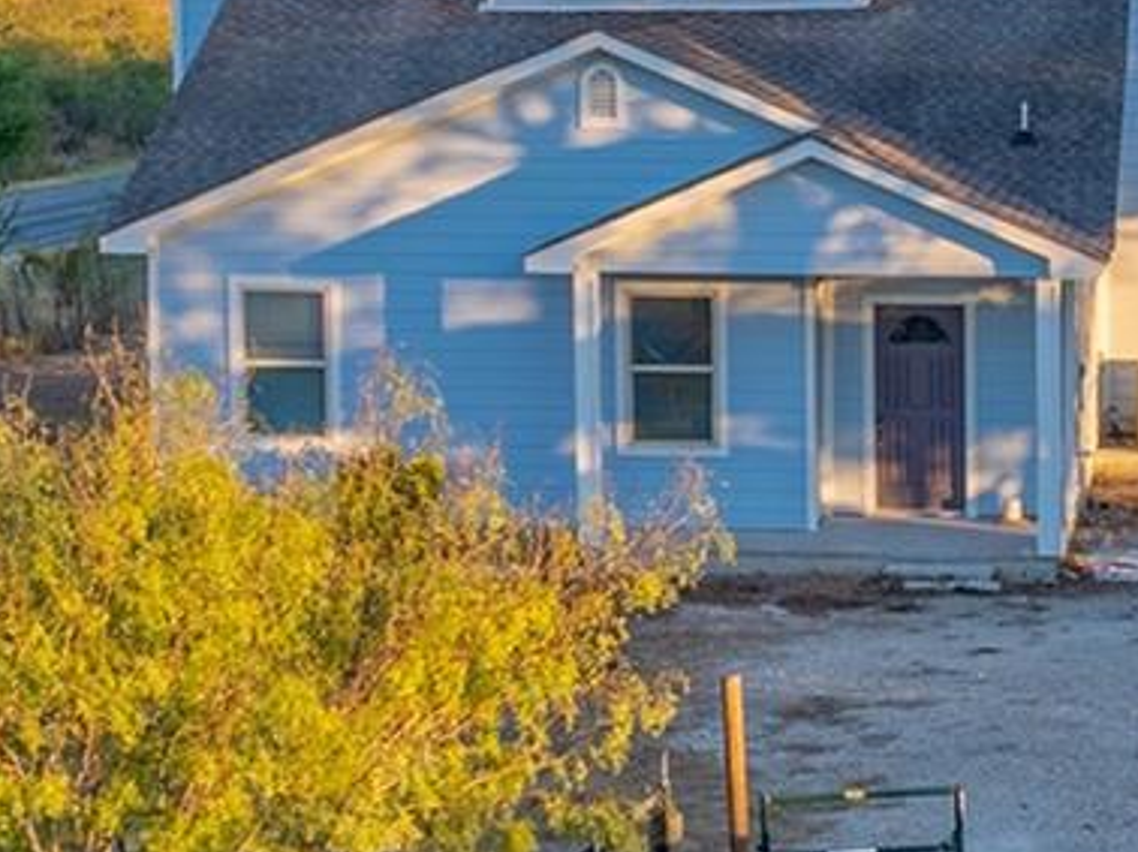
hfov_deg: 15.1
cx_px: 834
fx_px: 4271
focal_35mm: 130
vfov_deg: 11.4
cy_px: 345
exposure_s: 1/640
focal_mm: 12.29
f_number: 2.8
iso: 180
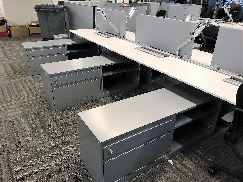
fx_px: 197
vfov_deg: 49.8
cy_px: 91
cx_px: 122
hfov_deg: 63.4
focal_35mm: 28
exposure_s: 1/24
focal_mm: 3.99
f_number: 1.8
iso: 40
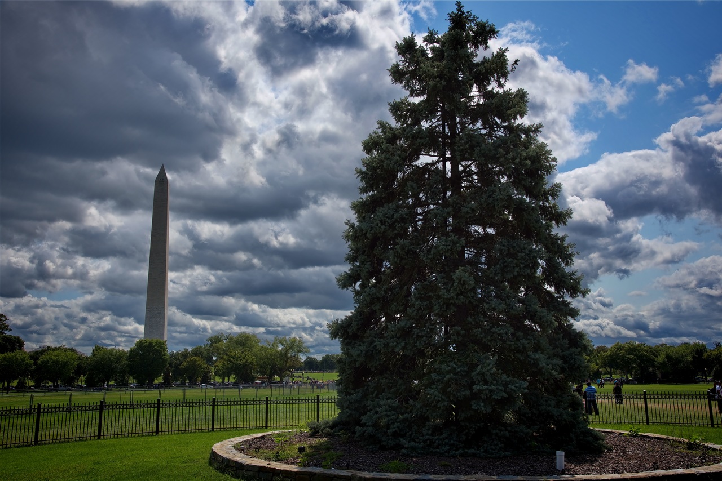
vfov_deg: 35.1
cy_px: 240
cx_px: 361
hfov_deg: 50.7
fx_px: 762
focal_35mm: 38
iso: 100
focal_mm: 38
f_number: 10
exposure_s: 1/400
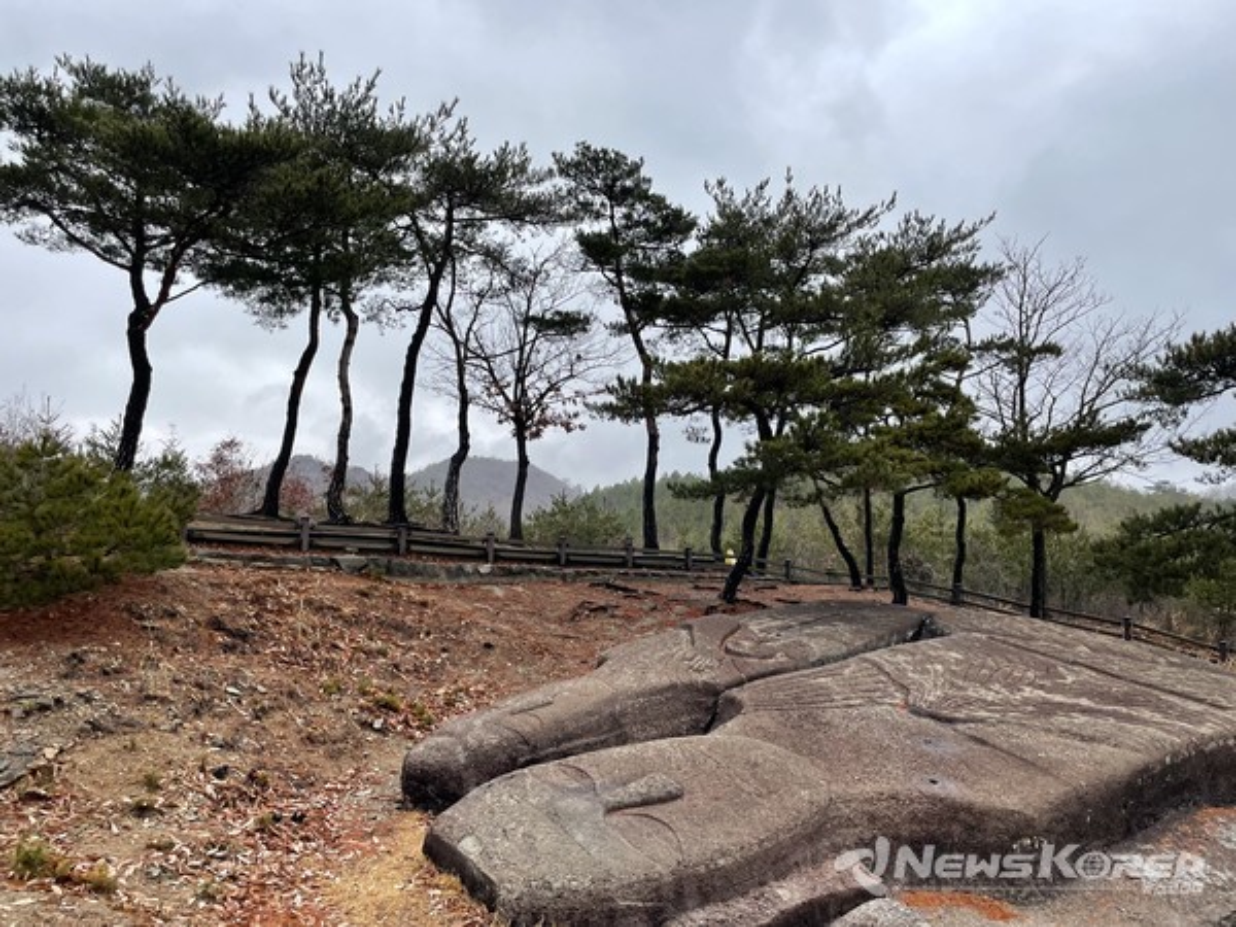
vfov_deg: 53.1
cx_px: 618
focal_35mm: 26
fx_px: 928
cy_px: 464
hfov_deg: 67.3
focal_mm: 4.2
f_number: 1.6
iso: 80
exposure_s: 1/121
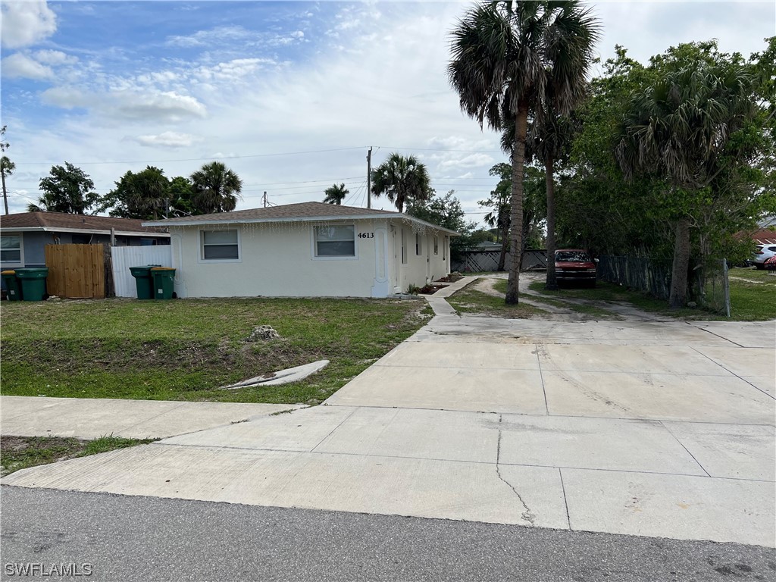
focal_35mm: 26
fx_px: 583
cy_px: 291
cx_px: 388
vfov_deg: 53.1
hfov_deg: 67.3
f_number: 1.5
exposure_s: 1/6211
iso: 50
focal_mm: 5.7
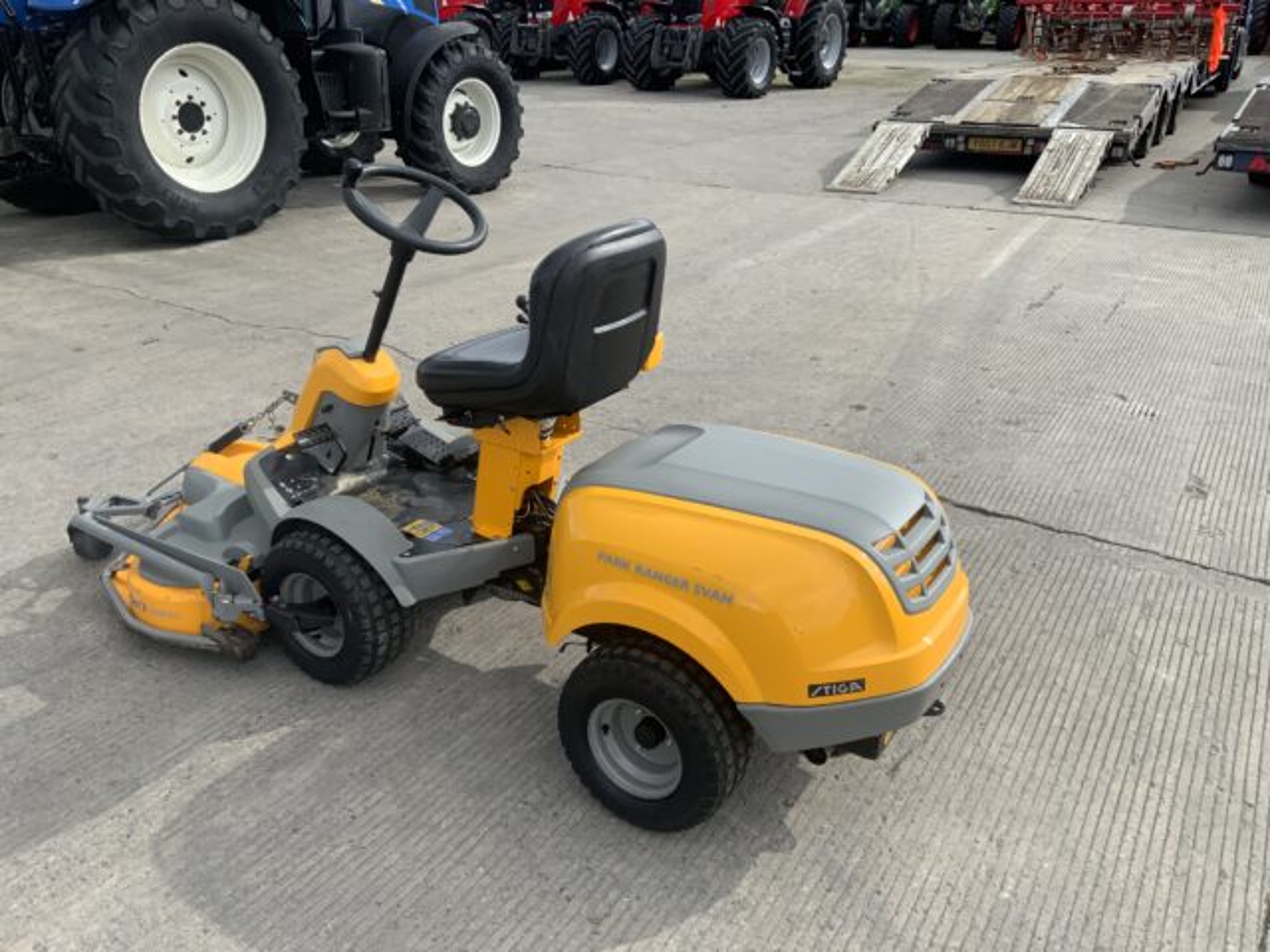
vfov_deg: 48.2
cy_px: 476
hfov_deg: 61.7
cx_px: 635
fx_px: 1064
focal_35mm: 29
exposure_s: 1/719
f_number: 1.8
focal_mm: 3
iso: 16
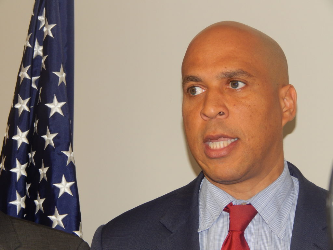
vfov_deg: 12.9
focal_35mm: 115
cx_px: 166
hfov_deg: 17.1
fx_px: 1106
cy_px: 125
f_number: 4.6
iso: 200
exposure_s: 1/30
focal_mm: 20.5
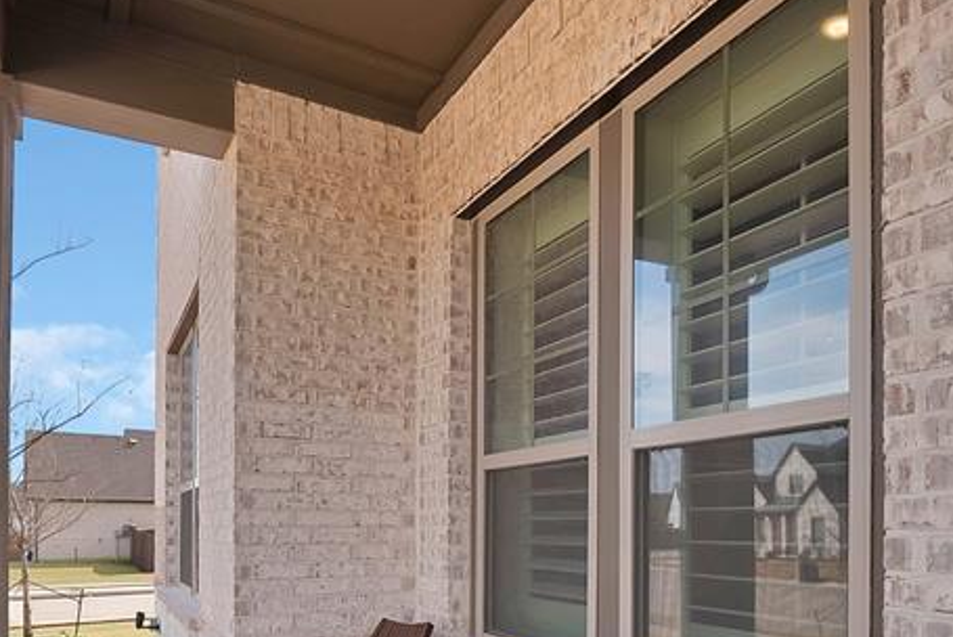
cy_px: 534
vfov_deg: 44.9
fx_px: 715
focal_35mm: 27
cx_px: 568
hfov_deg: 66.8
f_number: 9
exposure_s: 1/160
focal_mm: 12
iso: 640
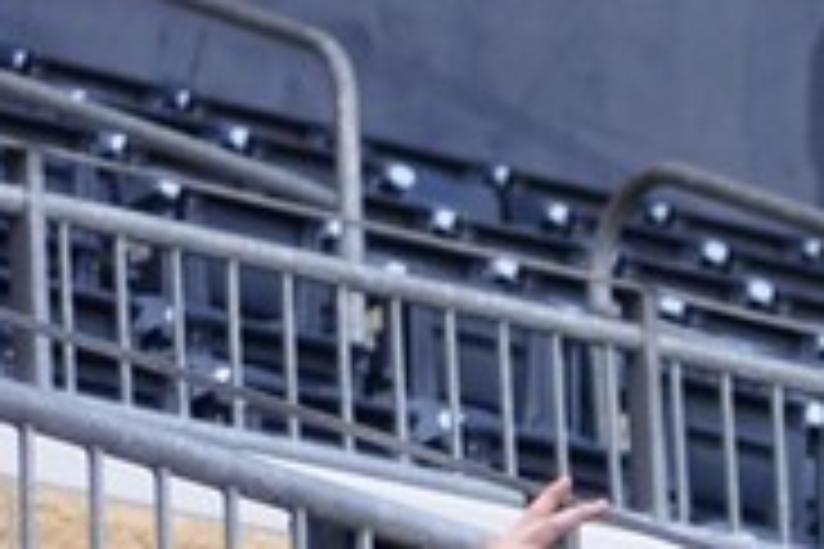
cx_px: 1540
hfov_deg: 5.0
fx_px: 9361
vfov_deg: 3.3
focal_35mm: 409
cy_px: 1368
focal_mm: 50
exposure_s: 1/1250
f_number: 1.8
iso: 200
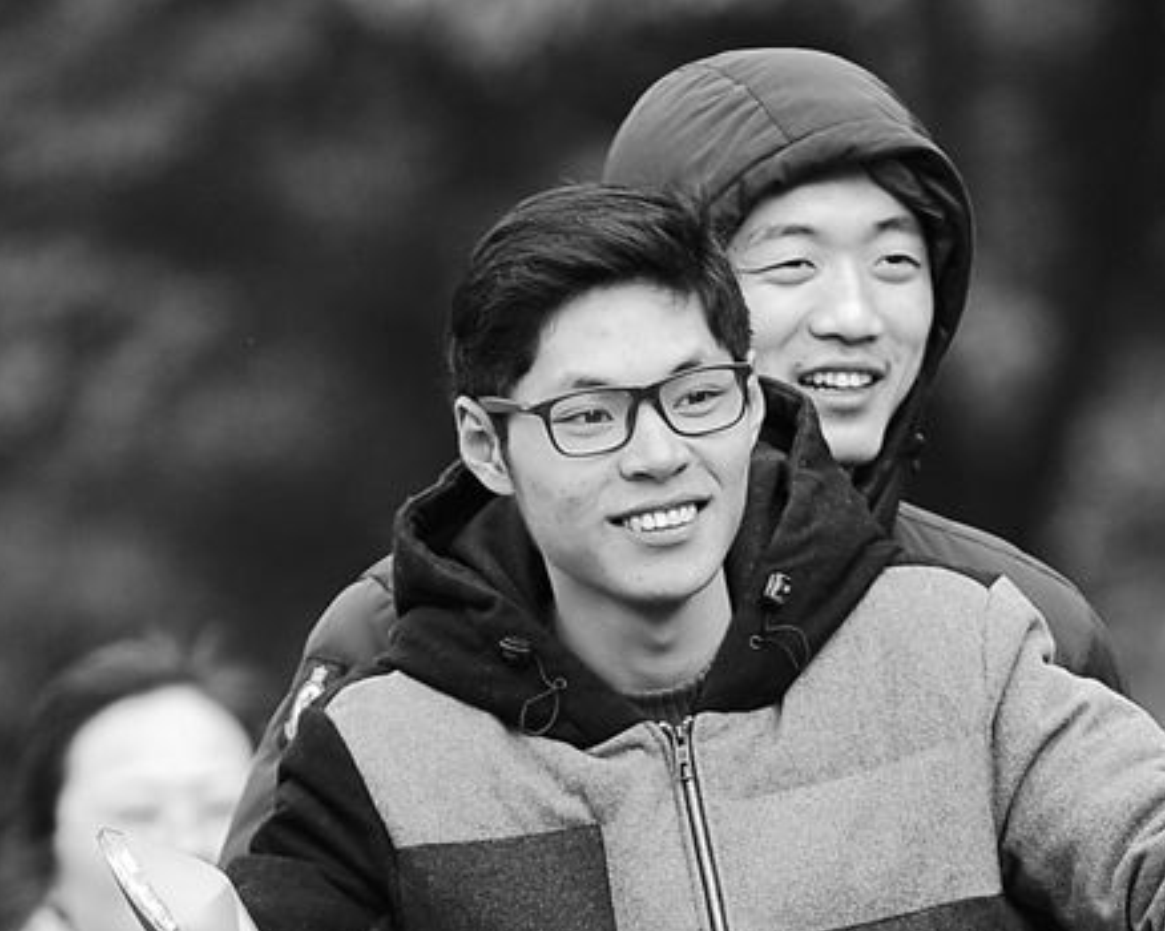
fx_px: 22677
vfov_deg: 2.3
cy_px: 1202
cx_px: 644
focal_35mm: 658
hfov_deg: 2.9
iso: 500
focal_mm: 200
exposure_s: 1/500
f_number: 2.8
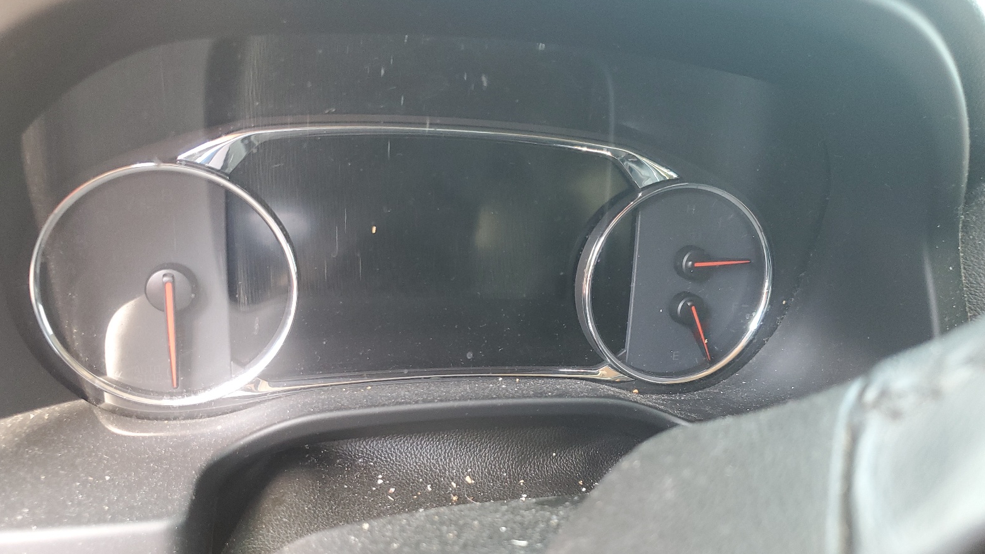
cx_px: 501
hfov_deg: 66.1
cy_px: 340
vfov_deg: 39.9
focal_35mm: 29
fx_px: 757
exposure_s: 1/60.2
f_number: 1.5
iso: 111
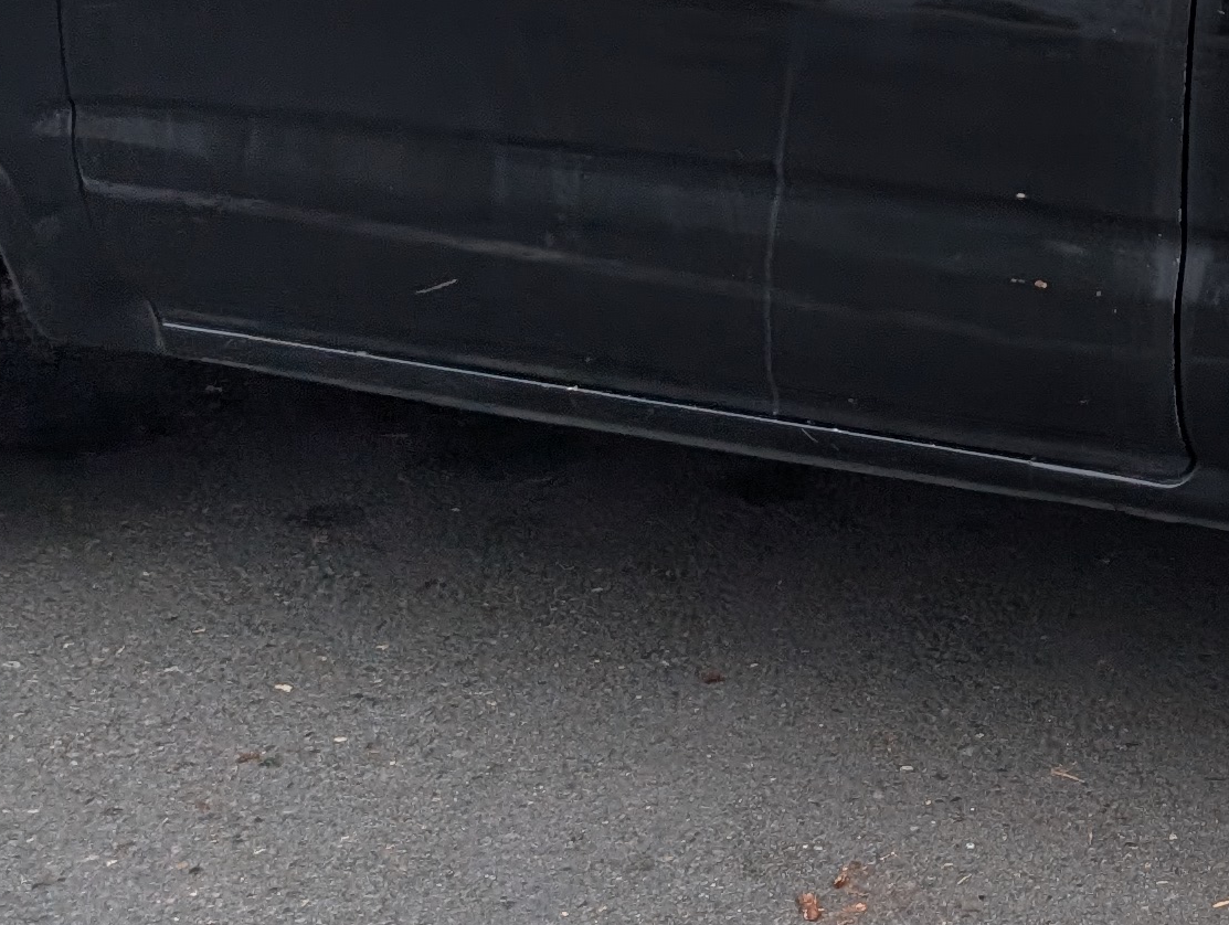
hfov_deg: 18.6
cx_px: 2042
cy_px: -342
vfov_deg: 15.8
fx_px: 3129
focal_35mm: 88
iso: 22
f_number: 1.68
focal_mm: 6.9
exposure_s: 1/501
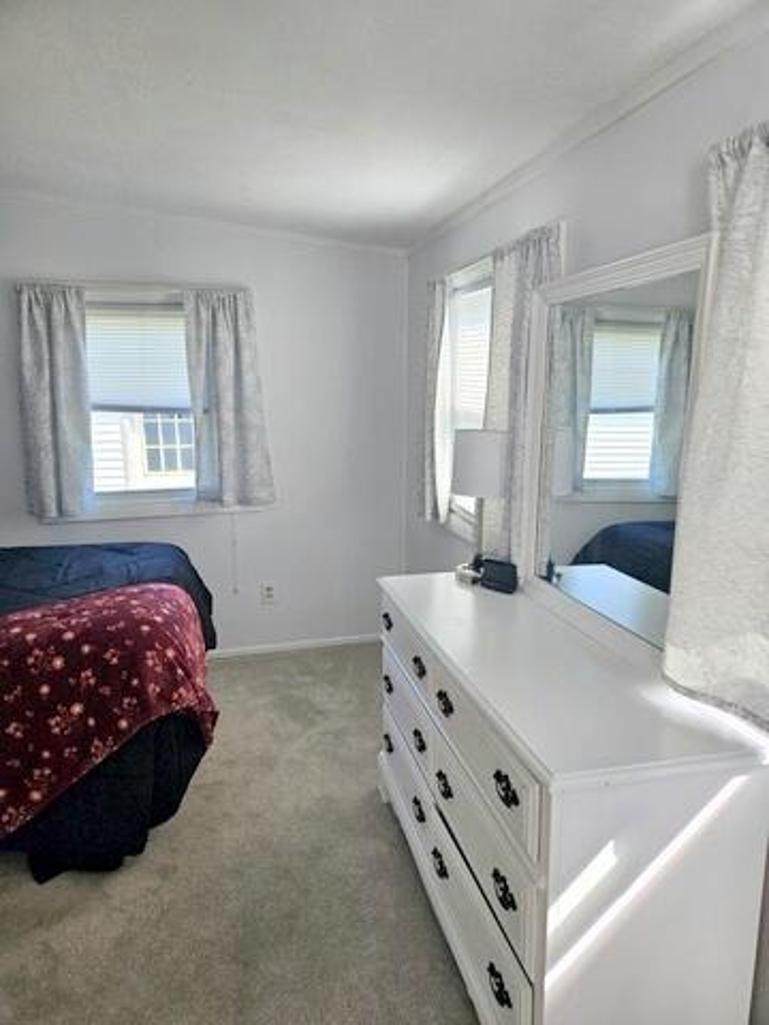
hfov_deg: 58.9
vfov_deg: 73.9
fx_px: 681
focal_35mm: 23
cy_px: 512
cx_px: 384
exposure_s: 1/207
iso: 100
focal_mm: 5.4
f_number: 1.8
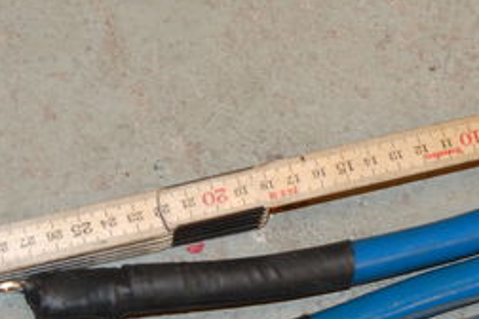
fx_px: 2129
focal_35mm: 160
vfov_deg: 8.6
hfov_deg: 12.8
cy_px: 245
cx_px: 388
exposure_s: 1/60
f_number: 5.3
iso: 400
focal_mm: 42
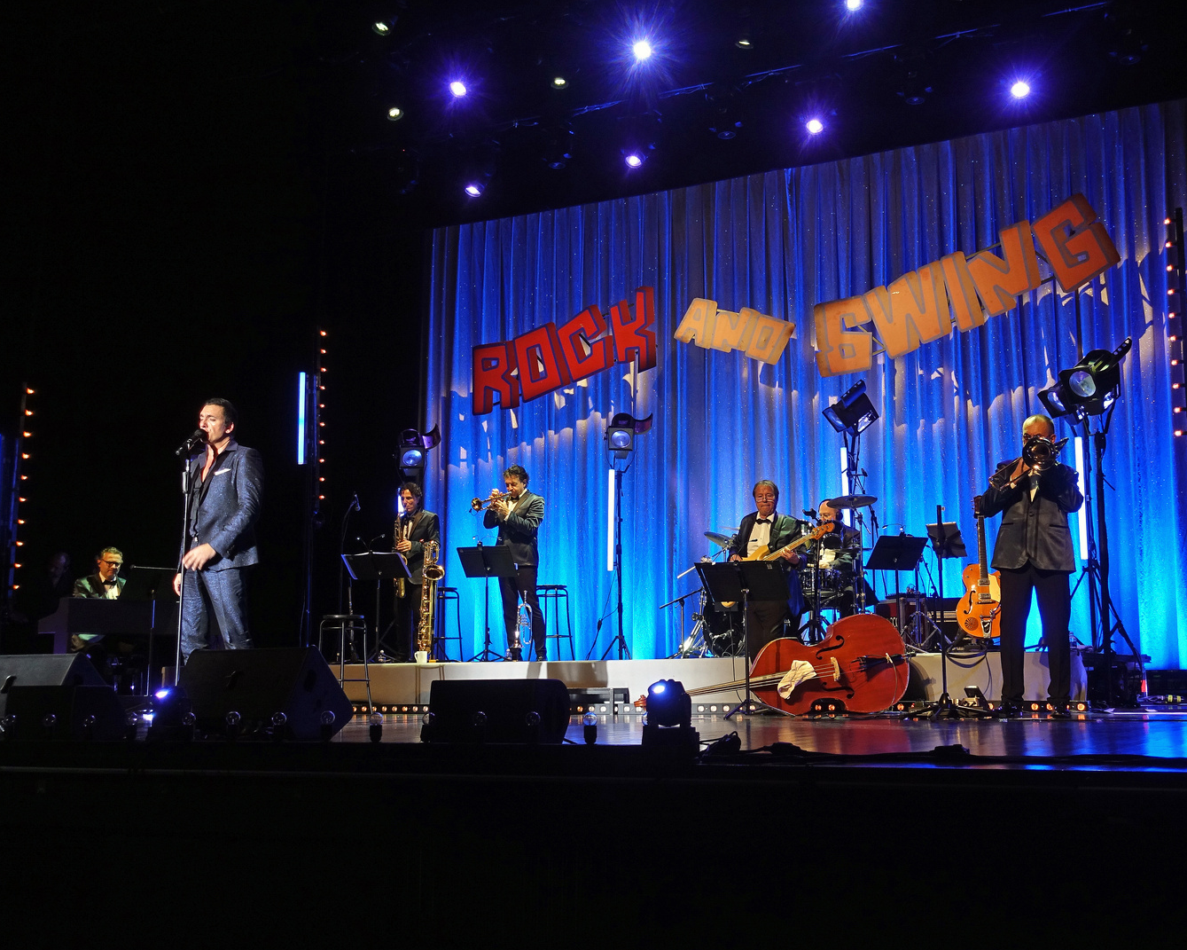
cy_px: 477
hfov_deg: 43.7
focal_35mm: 42
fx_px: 1475
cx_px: 676
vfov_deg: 35.7
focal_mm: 13.72
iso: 500
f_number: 2.8
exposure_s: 1/40
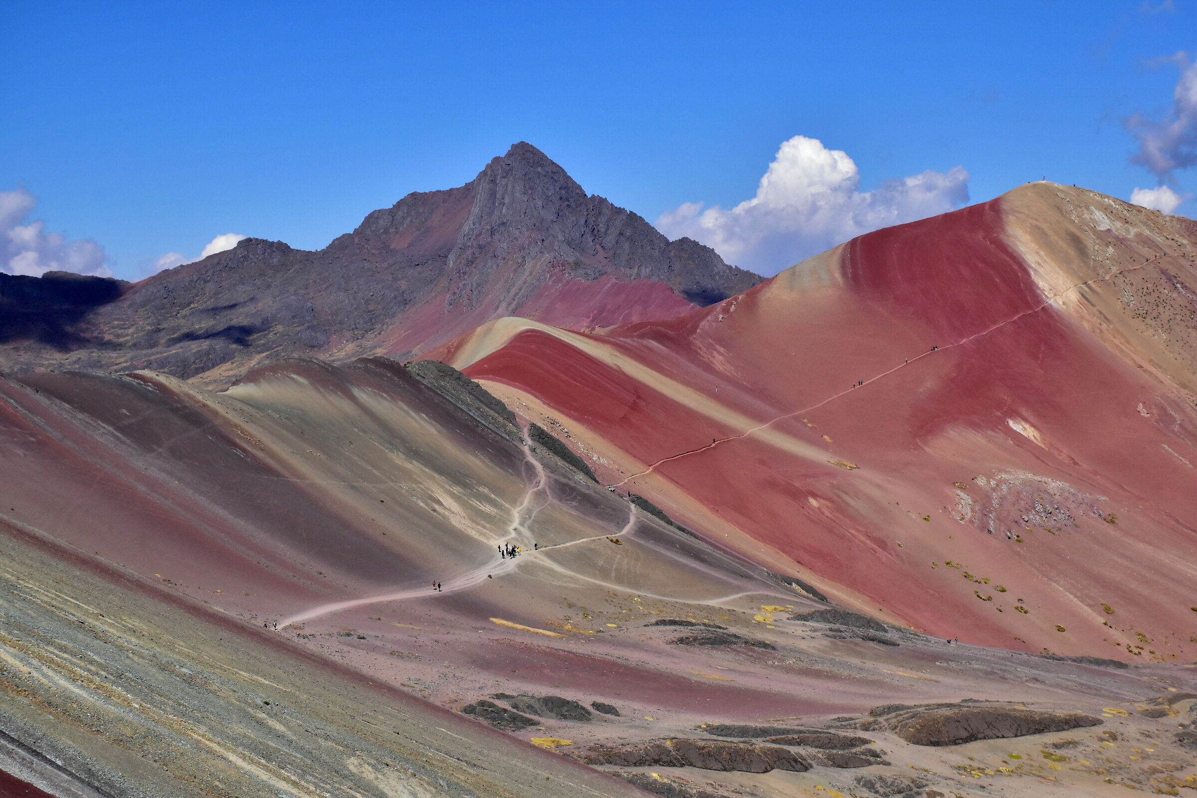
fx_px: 2593
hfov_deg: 26.0
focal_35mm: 78
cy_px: 399
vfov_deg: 17.5
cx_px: 598
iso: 1600
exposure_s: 1/4000
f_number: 11
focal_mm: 52
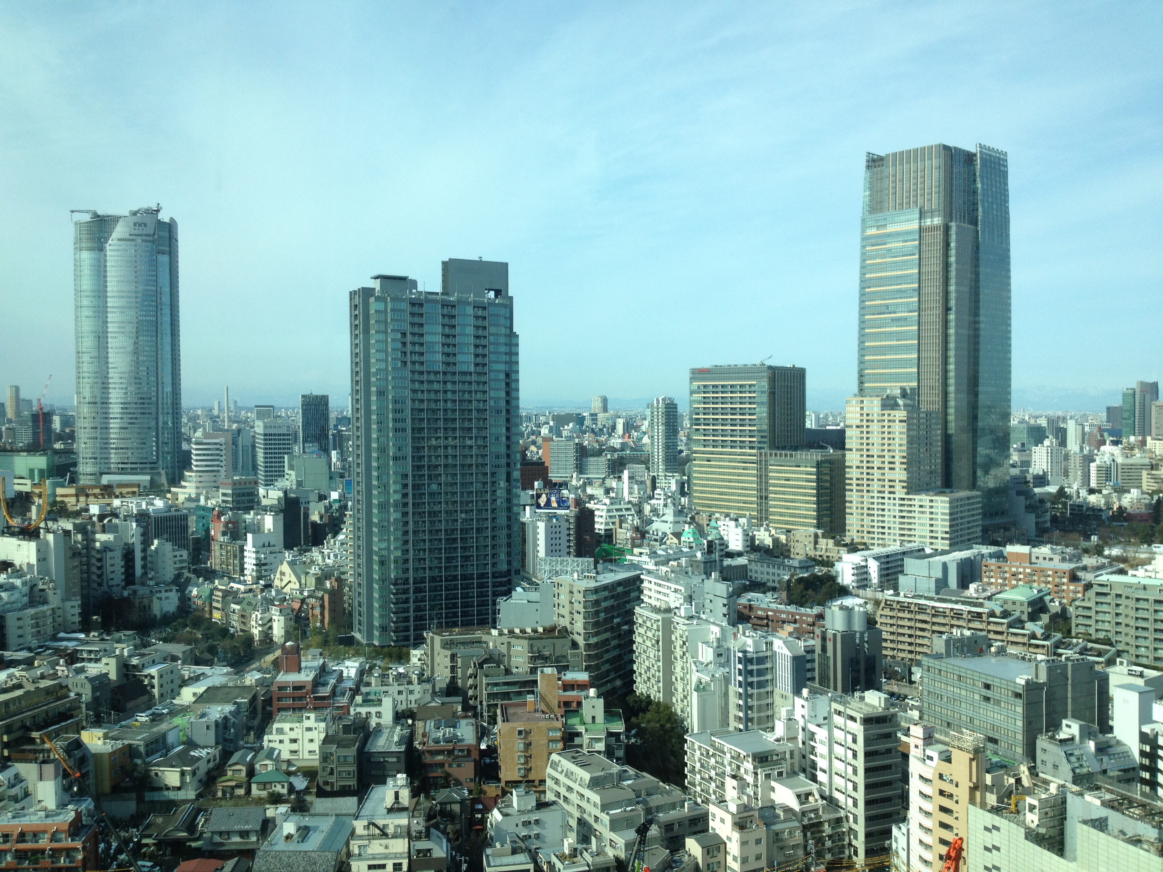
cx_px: 582
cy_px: 436
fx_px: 1176
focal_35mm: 35
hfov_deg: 52.6
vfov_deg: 40.7
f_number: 2.4
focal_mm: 4.28
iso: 50
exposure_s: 1/1022
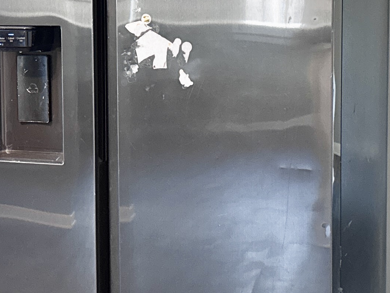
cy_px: 79
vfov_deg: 16.0
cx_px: 103
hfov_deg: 21.2
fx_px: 1037
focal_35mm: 92
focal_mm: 6.76
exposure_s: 1/40
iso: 640
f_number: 1.78
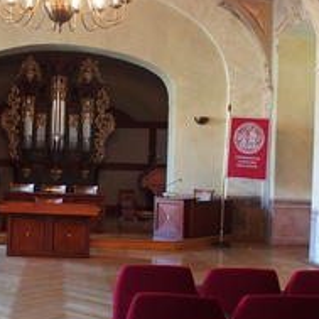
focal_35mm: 59
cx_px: 37
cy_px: 116
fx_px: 615
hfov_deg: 28.1
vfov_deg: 28.9
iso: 500
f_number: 2.8
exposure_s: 1/30
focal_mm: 6
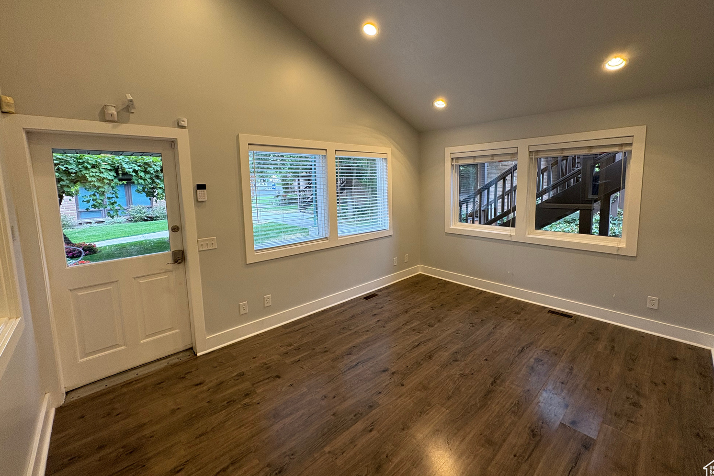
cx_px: 364
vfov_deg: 77.1
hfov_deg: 100.4
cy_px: 212
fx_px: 297
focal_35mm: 15
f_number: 2.2
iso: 125
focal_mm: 2.22
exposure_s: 1/60
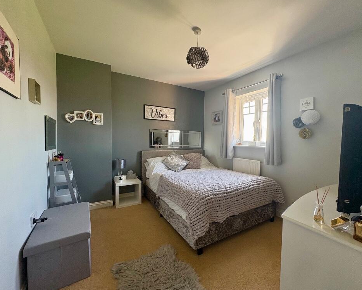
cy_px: 144
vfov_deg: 84.0
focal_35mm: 15
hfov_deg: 96.7
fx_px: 161
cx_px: 193
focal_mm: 2.22
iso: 250
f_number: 2.2
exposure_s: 1/61
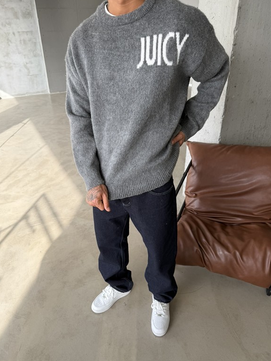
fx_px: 261
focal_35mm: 25
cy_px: 177
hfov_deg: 54.9
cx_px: 130
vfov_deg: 69.4
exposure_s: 1/345
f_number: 1.78
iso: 80
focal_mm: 6.76
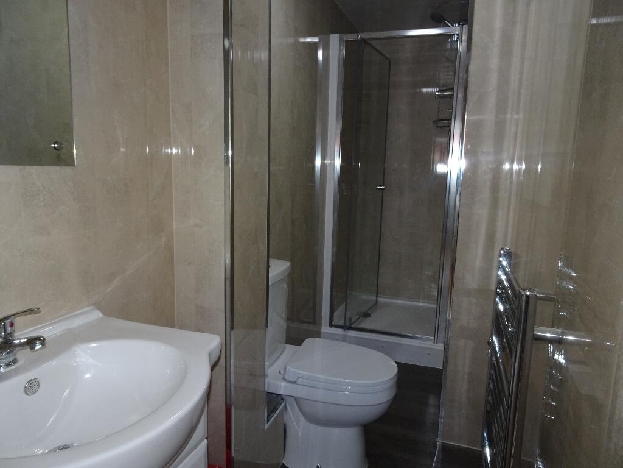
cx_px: 312
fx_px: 432
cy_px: 234
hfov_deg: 71.6
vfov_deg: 56.8
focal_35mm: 24
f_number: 3.5
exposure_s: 1/100
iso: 200
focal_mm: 4.1
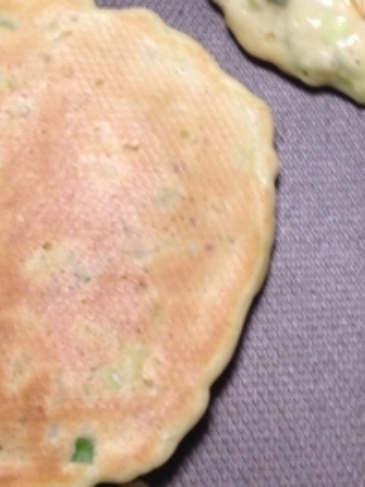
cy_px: 13
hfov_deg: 14.6
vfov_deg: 19.1
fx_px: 1406
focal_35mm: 100
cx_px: 347
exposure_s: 1/20
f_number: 2.4
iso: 100
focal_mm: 4.12
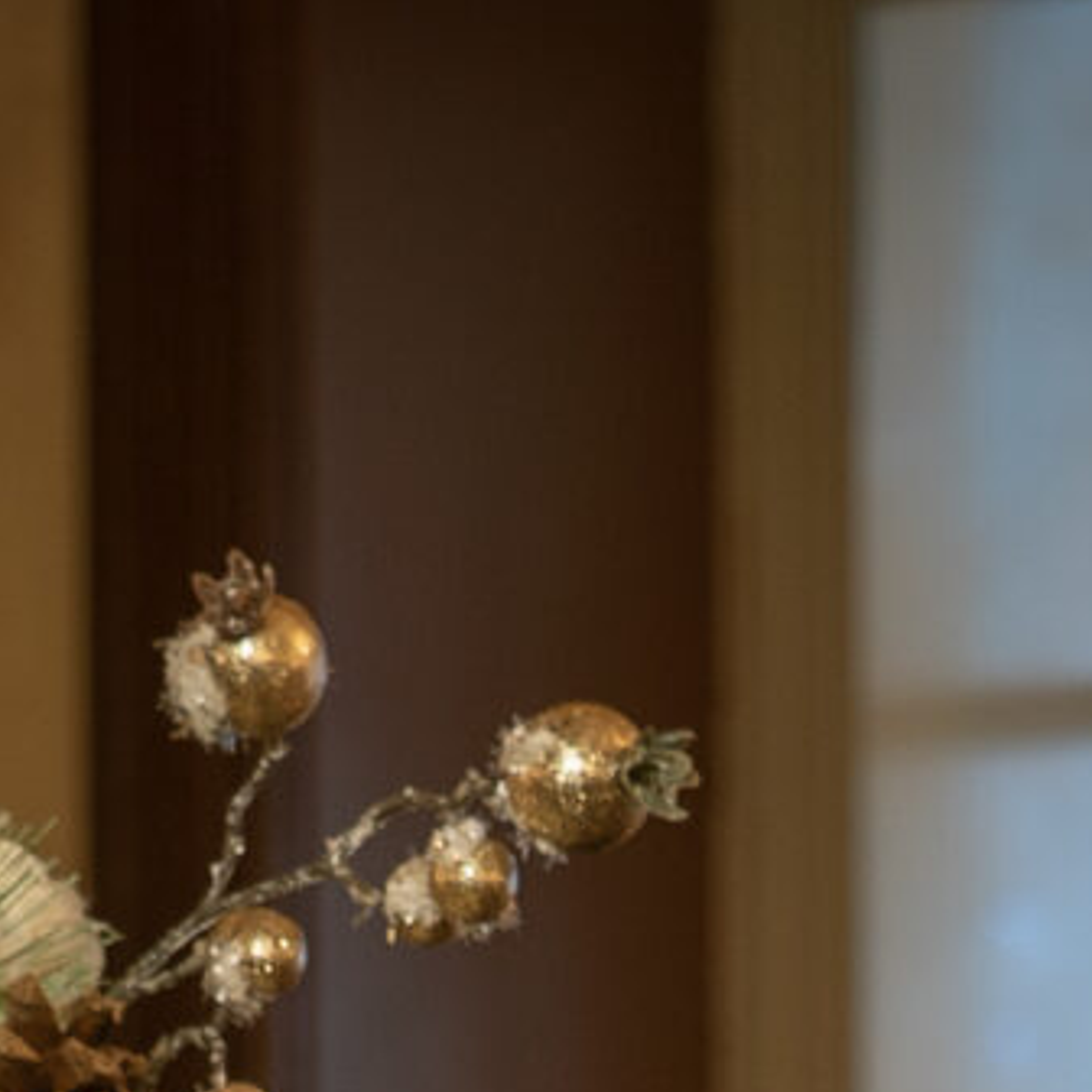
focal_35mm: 279
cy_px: 2542
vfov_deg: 6.0
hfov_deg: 6.3
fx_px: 9958
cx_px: 881
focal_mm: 43
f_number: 4
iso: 160
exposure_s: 1/1.25
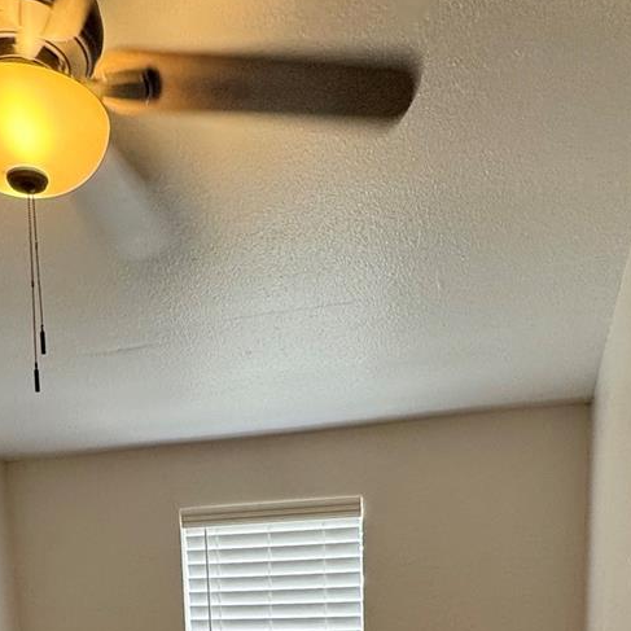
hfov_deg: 42.6
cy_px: 731
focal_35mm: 39
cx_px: 242
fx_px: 804
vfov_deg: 35.2
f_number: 2.2
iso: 160
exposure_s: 1/120
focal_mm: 2.22
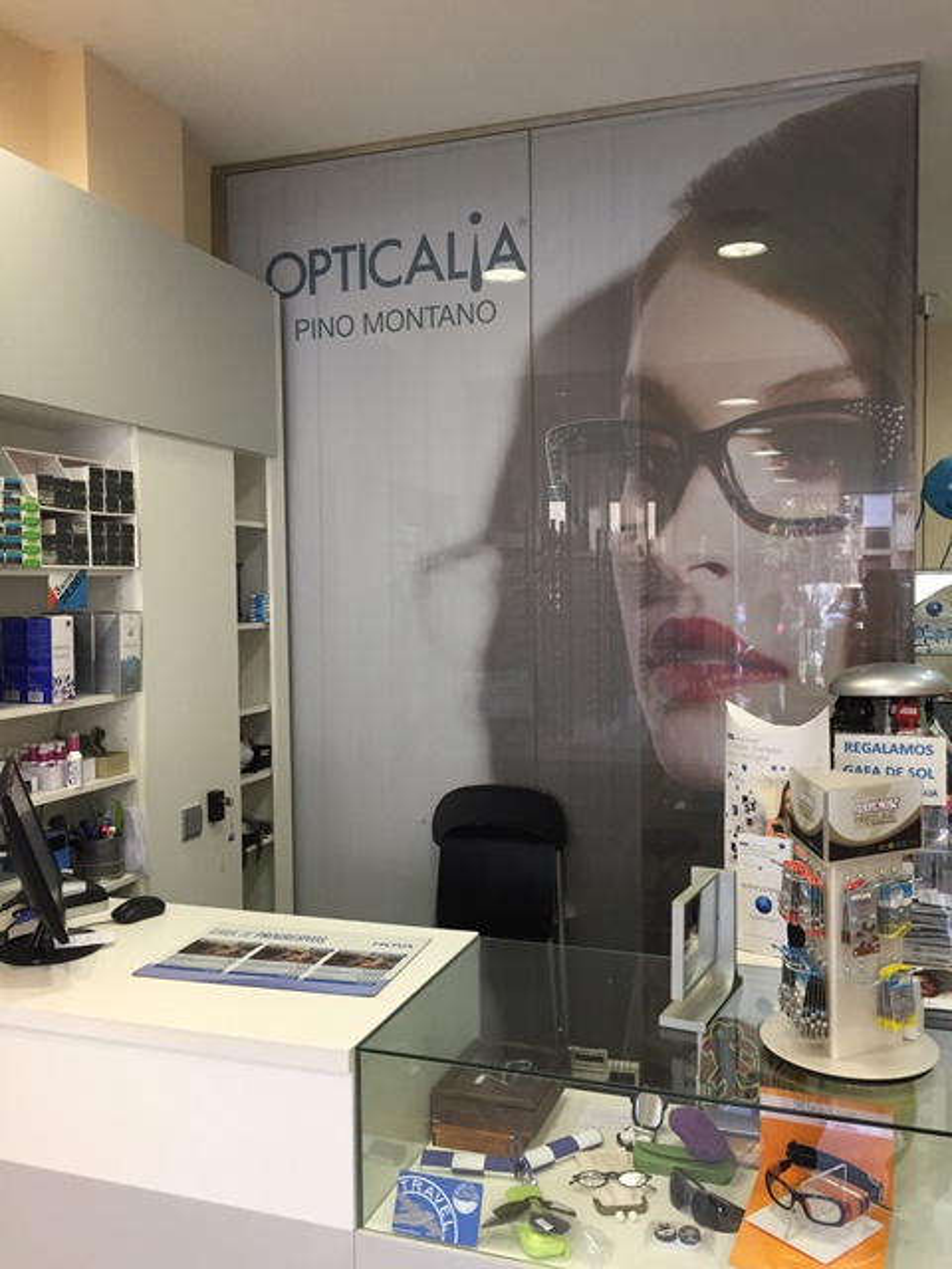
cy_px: 634
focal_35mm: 29
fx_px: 1063
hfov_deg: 48.2
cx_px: 476
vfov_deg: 61.7
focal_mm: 4.15
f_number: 2.2
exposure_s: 1/33
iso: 64
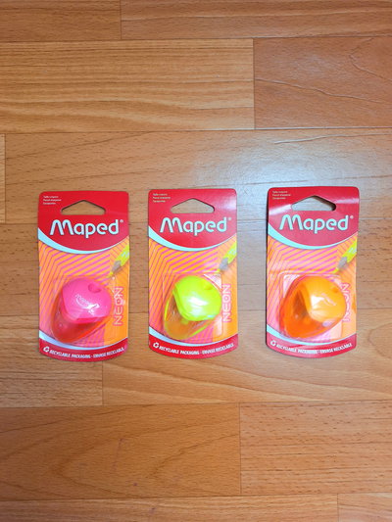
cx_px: 196
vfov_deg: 73.9
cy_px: 261
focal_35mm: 23
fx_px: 347
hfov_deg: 58.9
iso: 200
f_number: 1.8
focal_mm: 5.54
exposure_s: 1/50
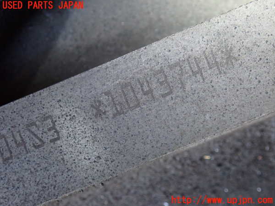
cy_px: 103
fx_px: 794
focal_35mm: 100
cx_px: 138
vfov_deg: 14.8
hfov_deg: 19.6
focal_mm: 18
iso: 800
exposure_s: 1/60
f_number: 4.9
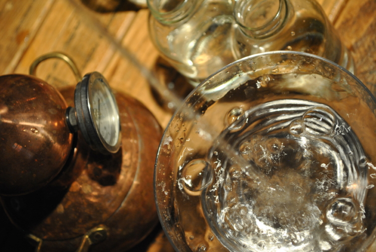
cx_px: 188
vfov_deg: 16.6
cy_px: 126
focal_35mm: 82
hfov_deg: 24.6
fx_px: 863
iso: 500
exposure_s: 1/30
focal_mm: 55
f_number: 5.6
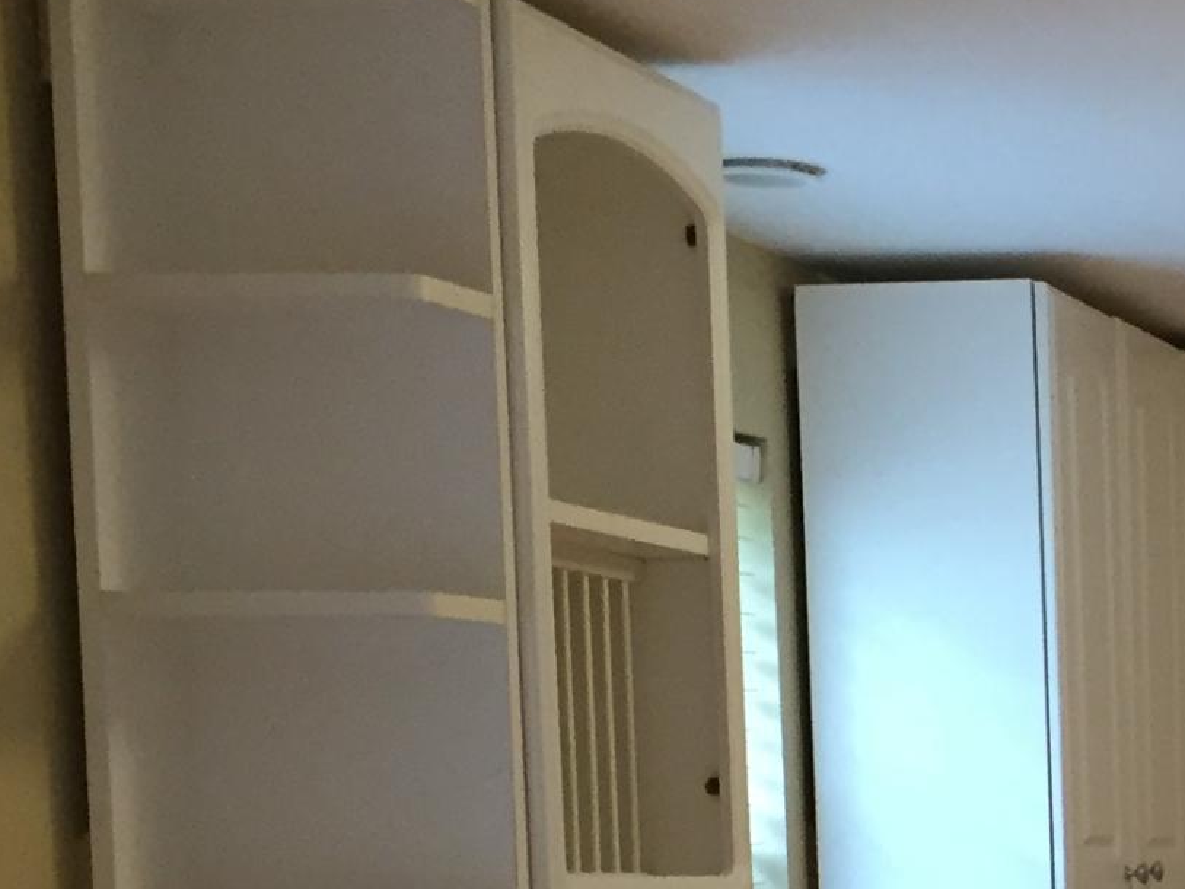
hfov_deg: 16.9
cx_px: 1714
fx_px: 3663
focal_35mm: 107
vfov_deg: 13.2
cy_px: 1271
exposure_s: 1/30
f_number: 2.2
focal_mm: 4.15
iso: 125
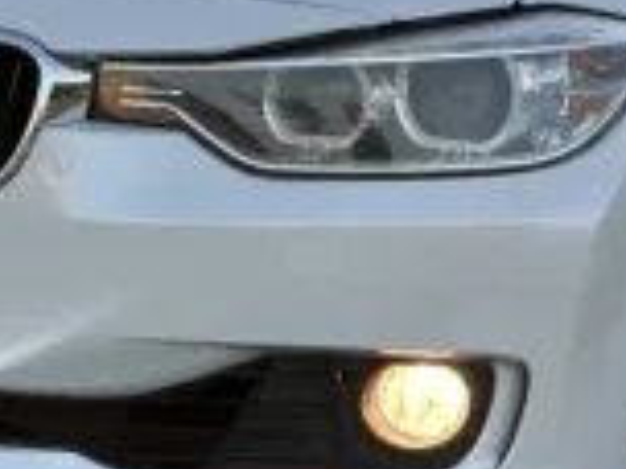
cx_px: 194
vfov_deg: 4.6
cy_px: -29
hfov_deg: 6.1
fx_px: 5859
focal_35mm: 324
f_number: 2.8
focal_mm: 9
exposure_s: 1/121
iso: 25
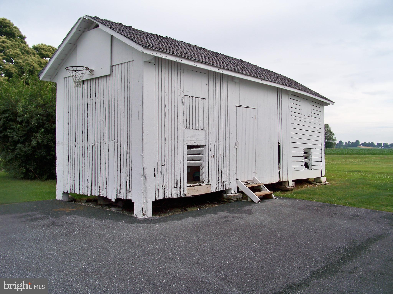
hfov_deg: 55.4
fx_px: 375
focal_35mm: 33
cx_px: 196
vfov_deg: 42.9
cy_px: 147
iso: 80
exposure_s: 1/640
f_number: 4
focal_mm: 5.85
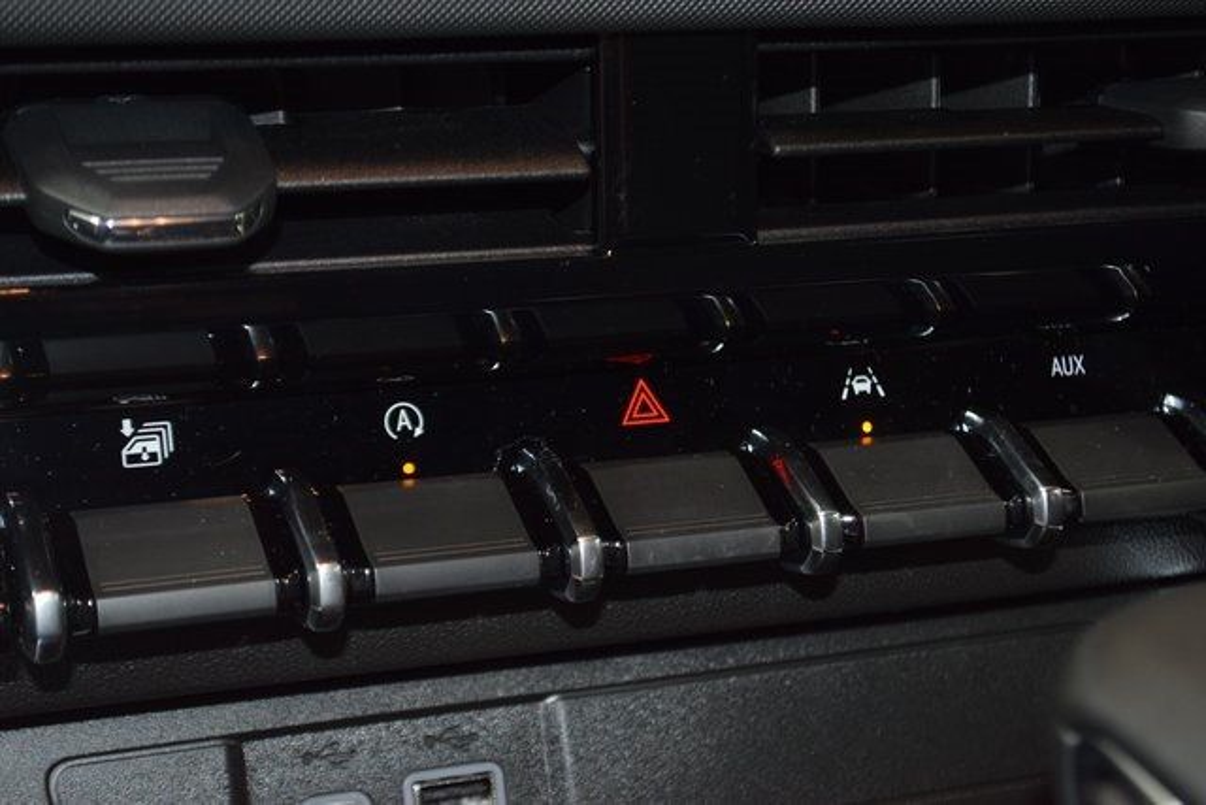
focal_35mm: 69
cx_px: 603
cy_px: 402
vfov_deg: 19.7
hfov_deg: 29.2
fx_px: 2312
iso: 1400
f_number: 5.3
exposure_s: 1/25
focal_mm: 46
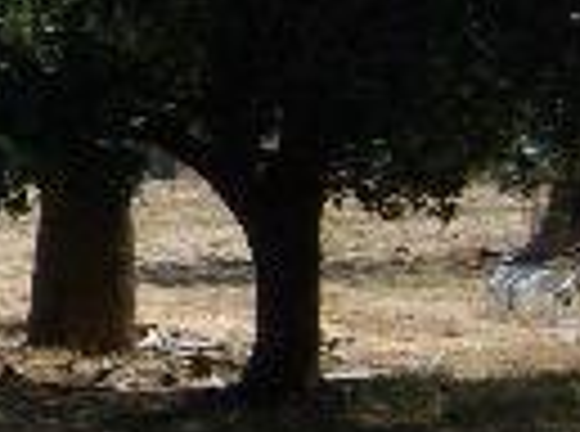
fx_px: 4261
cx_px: -652
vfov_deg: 5.8
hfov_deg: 7.4
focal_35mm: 255
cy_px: 88
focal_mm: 7.5
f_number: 4.8
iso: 80
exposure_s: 1/500
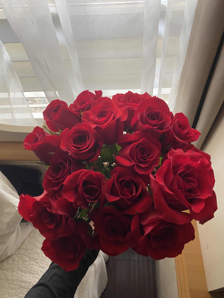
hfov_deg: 53.1
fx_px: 224
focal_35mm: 26
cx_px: 112
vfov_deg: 67.3
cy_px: 149
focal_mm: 4.25
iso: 125
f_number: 1.8
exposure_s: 1/53
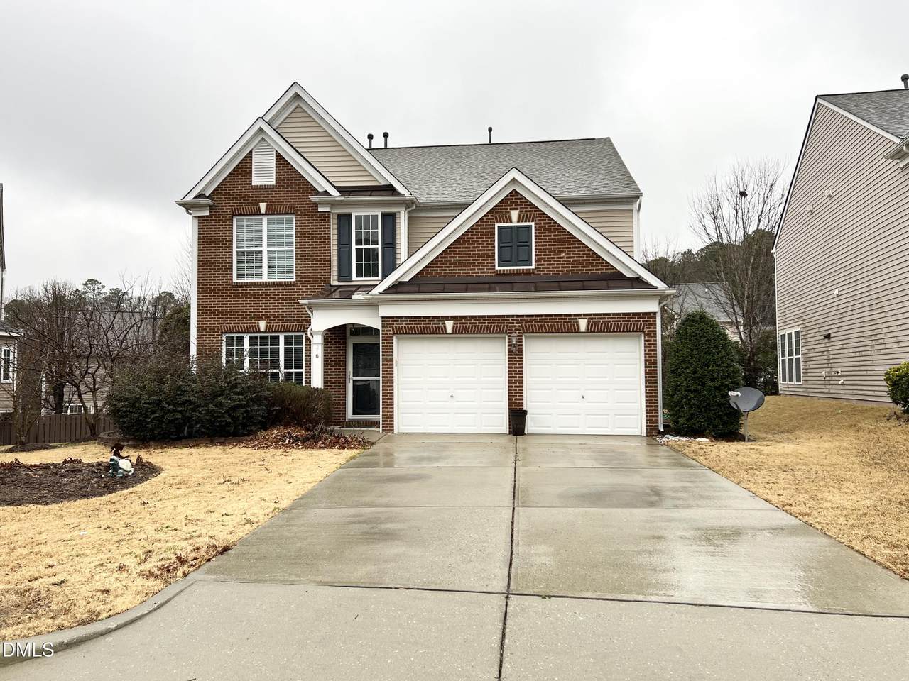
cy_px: 340
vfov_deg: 53.1
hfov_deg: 67.3
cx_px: 454
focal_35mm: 26
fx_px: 683
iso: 32
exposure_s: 1/121
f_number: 1.5
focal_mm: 5.7
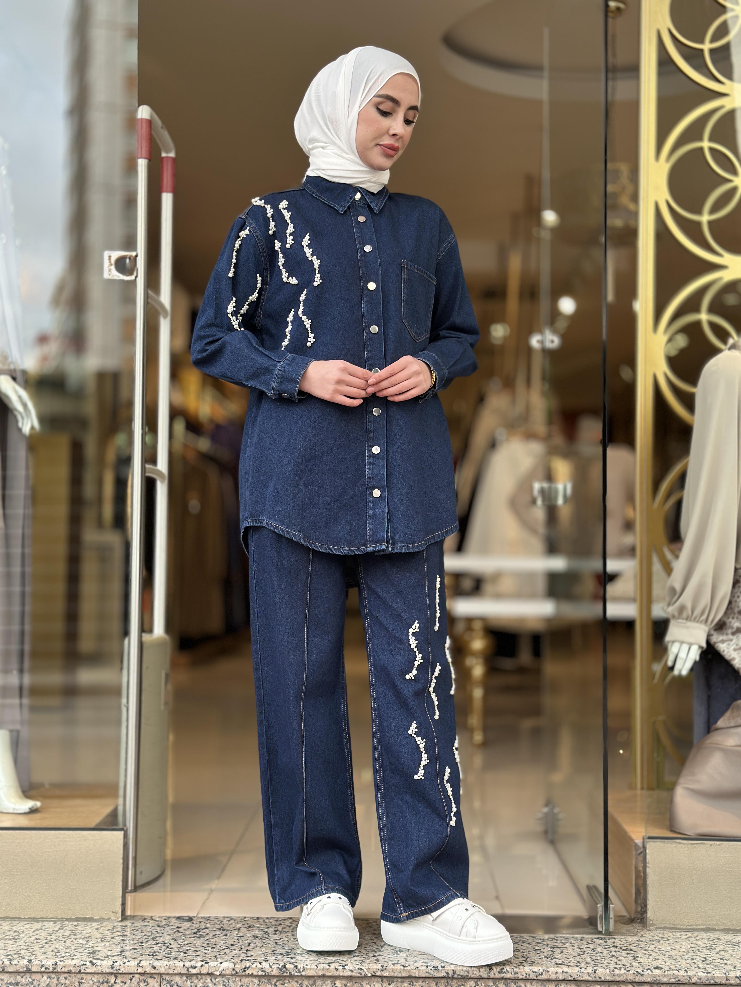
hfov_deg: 30.3
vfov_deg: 39.7
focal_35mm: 48
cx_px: 370
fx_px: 1370
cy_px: 494
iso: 80
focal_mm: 6.86
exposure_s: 1/304
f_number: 1.78
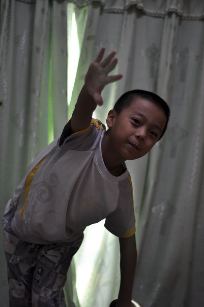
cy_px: 154
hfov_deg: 18.1
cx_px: 102
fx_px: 639
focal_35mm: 75
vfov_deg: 27.0
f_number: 1.8
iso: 200
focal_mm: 50
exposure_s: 1/160
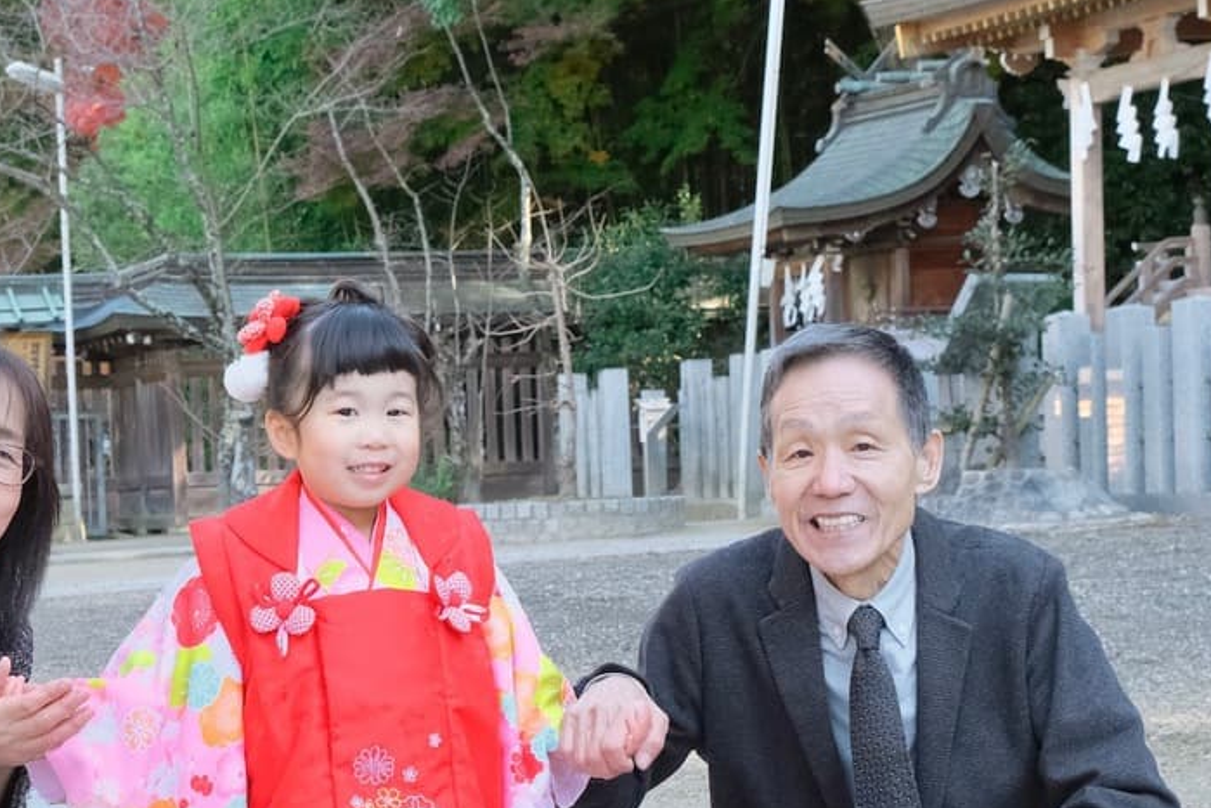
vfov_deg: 13.0
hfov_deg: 19.3
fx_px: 3532
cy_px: 650
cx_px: 314
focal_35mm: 105
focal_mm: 34.2
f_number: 7.1
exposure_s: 1/125
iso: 1600
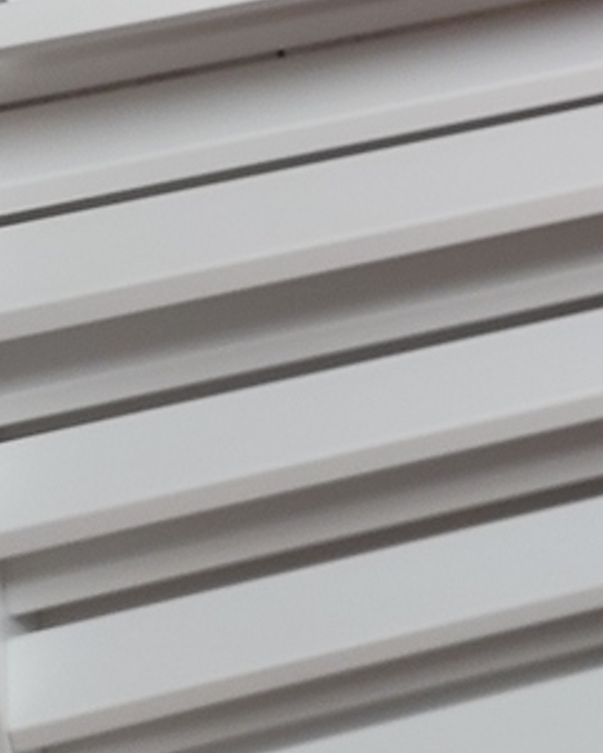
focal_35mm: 109
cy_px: -453
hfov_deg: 13.7
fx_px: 2430
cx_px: 736
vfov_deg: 15.8
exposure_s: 1/33
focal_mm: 5.89
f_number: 1.89
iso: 804
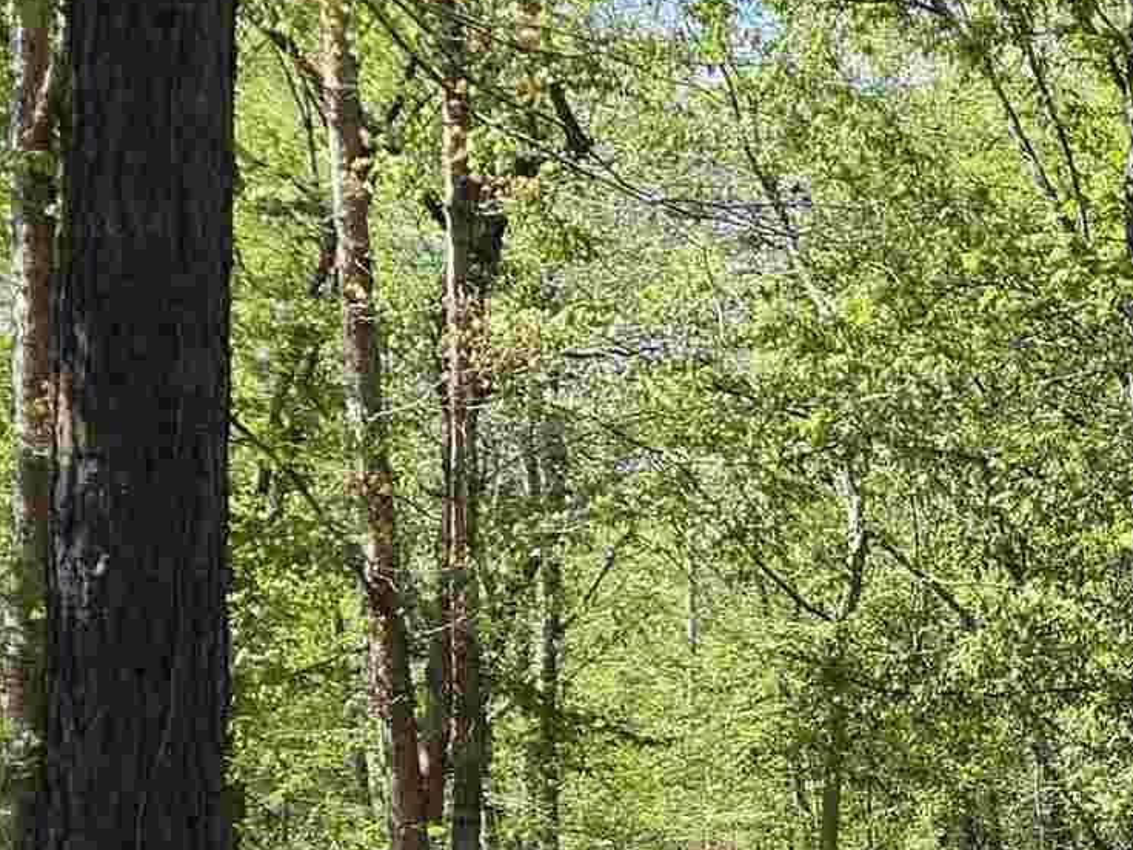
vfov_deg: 15.0
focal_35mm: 96
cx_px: 1329
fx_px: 3142
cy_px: 939
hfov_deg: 19.4
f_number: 1.8
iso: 80
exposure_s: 1/1283
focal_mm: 5.4
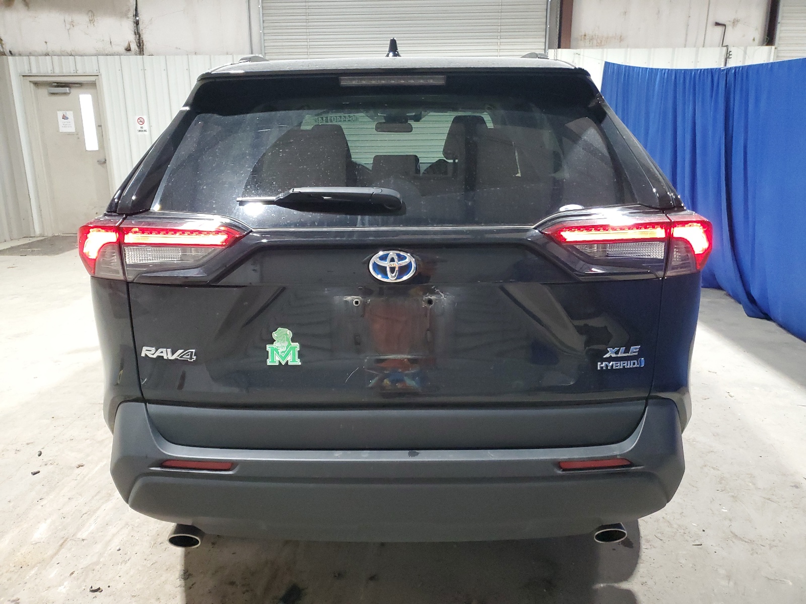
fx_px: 605
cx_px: 403
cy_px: 302
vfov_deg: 53.1
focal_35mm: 26
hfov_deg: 67.3
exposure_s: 1/60.2
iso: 400
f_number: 1.5
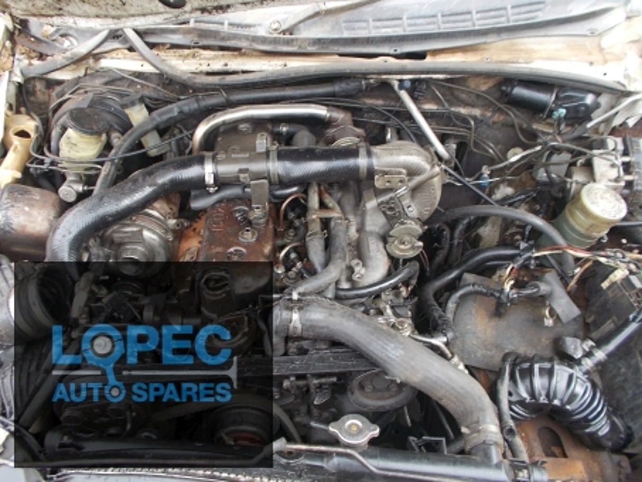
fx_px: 557
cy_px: 241
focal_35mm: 30
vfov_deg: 46.8
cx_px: 321
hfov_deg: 59.9
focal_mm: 5.3
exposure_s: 1/50
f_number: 3.4
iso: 80
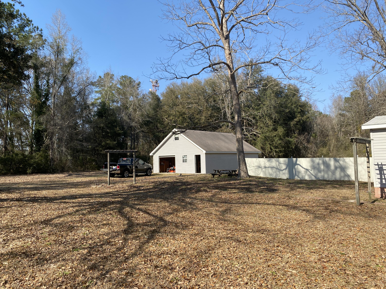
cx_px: 193
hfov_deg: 67.3
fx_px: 290
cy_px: 144
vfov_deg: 53.1
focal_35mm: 26
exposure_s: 1/1701
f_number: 1.8
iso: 32
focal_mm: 4.25
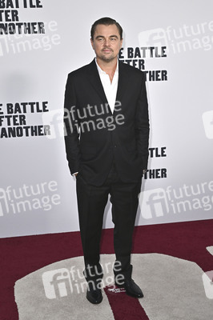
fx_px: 418
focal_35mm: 47
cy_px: 160
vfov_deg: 41.9
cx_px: 106
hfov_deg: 28.6
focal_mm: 47
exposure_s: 1/320
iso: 800
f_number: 5
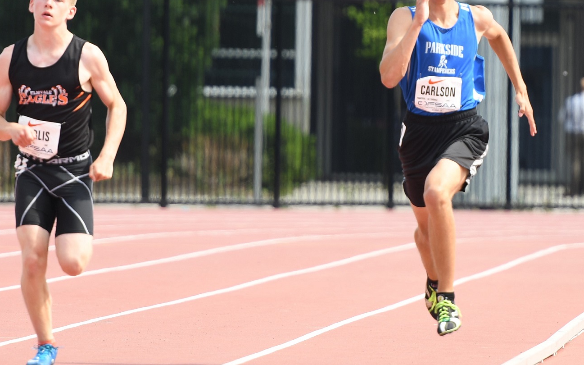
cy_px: 142
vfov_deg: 3.7
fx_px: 5601
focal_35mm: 352
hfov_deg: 6.0
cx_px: 251
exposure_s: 1/1000
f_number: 3.2
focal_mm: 200
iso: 160
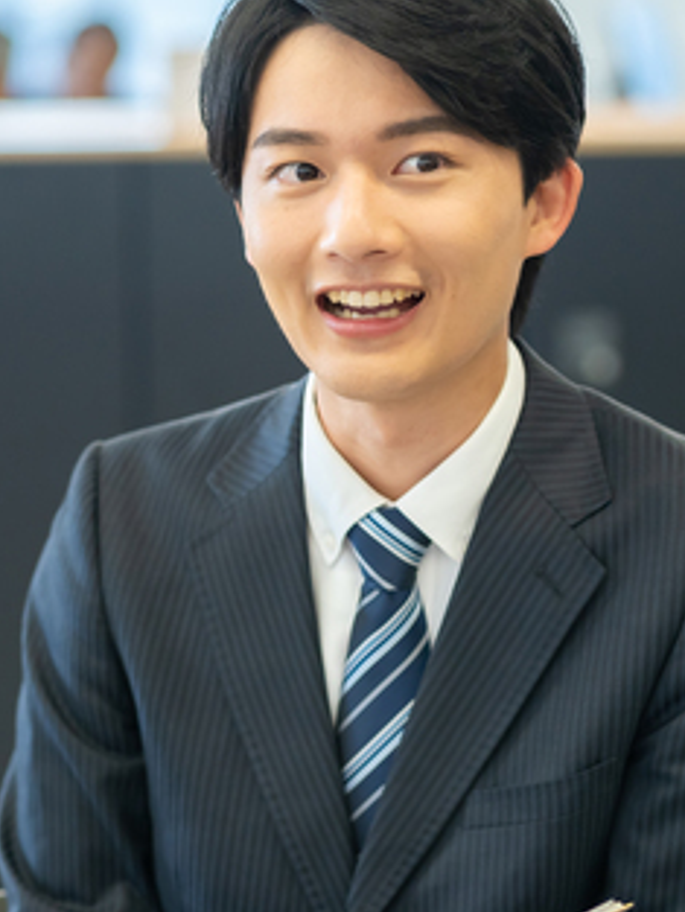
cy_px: 425
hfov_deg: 8.9
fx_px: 4403
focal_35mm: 167
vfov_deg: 11.8
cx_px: 262
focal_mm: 85
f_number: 2.5
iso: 500
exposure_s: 1/320
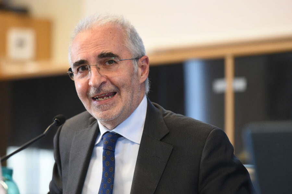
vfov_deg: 6.9
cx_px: 146
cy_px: 97
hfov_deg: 10.3
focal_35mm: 200
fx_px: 1622
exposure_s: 1/400
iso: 4000
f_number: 3.2
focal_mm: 200
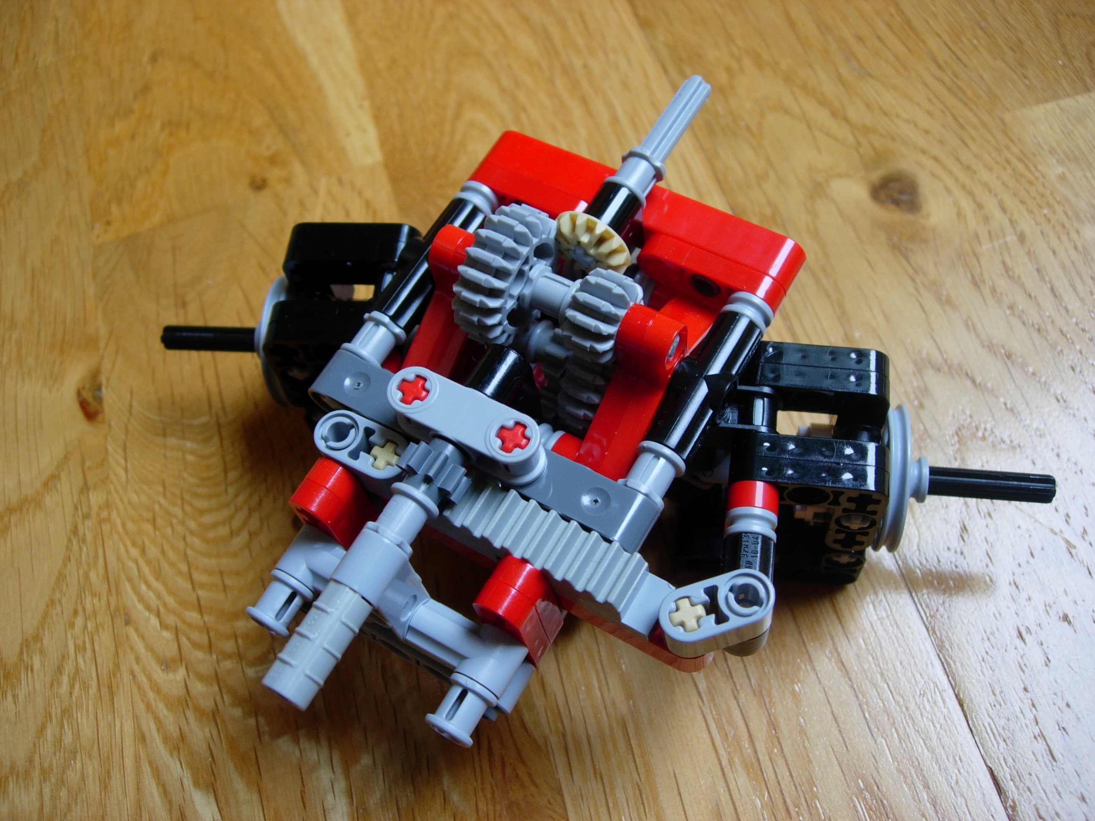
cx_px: 548
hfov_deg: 49.0
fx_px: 1202
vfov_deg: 37.7
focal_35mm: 38
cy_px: 410
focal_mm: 7.8
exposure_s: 1/55.3
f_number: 2.8
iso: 64
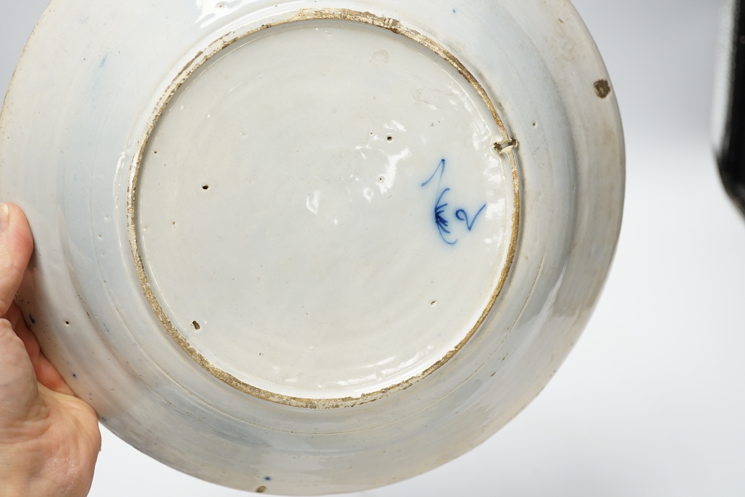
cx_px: 372
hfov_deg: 43.6
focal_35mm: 45
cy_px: 248
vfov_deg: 29.9
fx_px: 931
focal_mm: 30
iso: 320
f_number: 3.5
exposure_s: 1/60
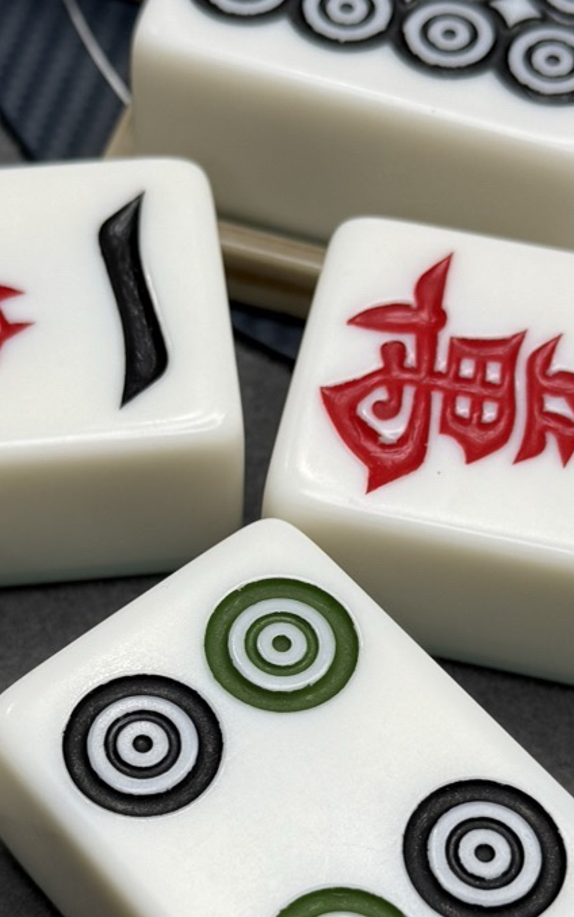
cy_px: 633
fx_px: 1876
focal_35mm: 75
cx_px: 250
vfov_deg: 27.3
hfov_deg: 17.4
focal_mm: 6.76
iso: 64
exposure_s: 1/121
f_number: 1.78
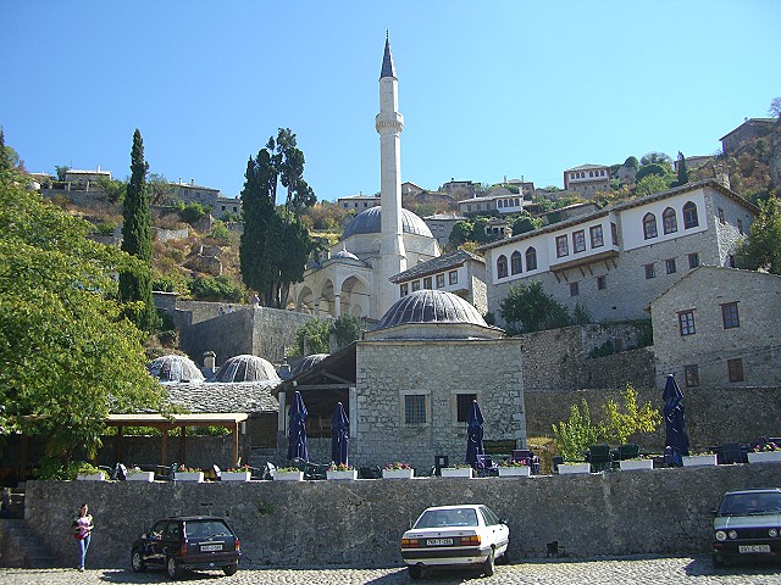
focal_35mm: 38
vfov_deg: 37.7
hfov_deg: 49.0
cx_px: 390
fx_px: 857
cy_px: 292
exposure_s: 1/160
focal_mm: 7.9
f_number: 5.6
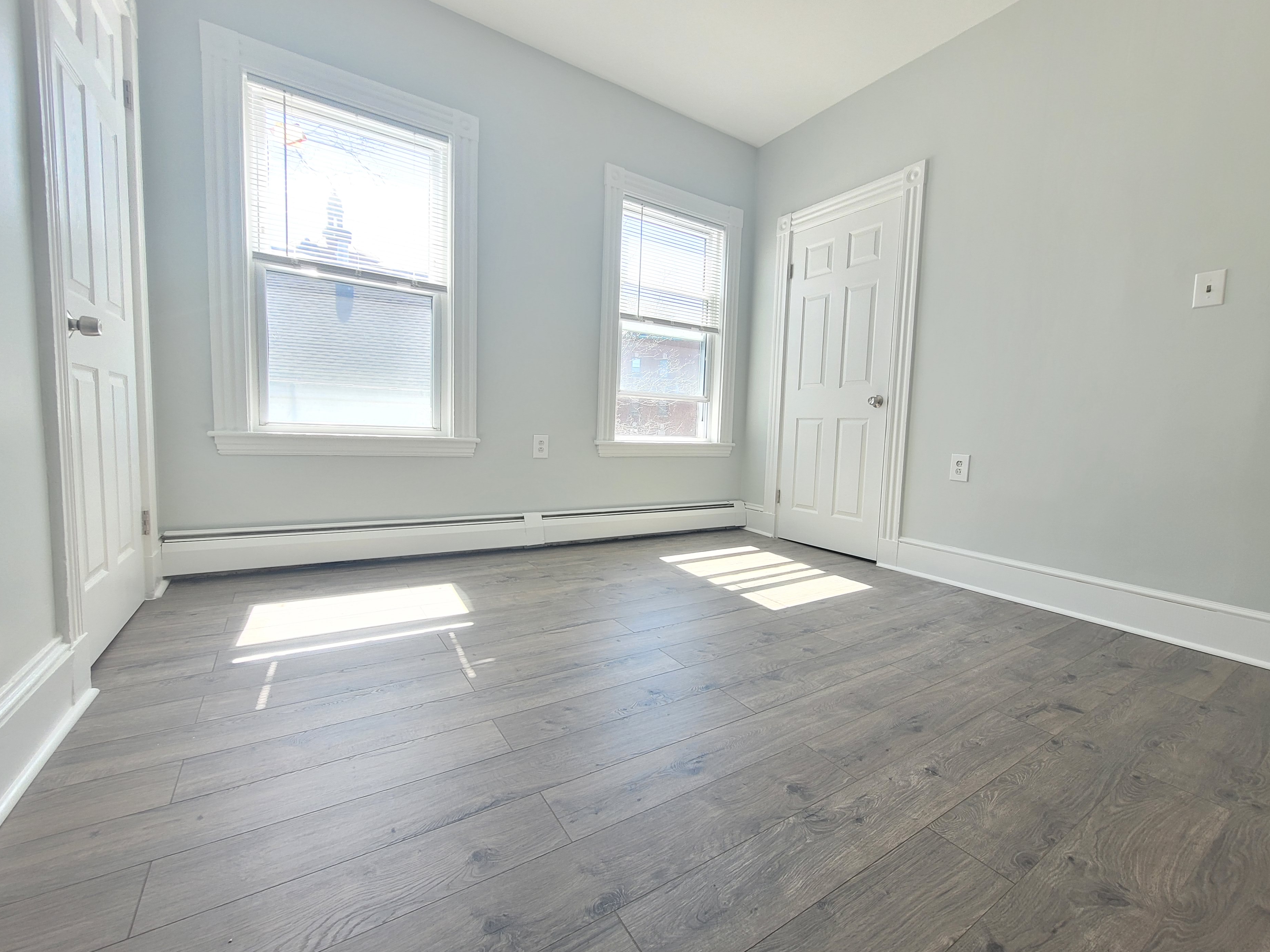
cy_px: 482
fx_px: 514
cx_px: 648
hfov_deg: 102.0
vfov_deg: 85.7
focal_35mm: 14
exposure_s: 1/60
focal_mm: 1.74
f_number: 2.2
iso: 50
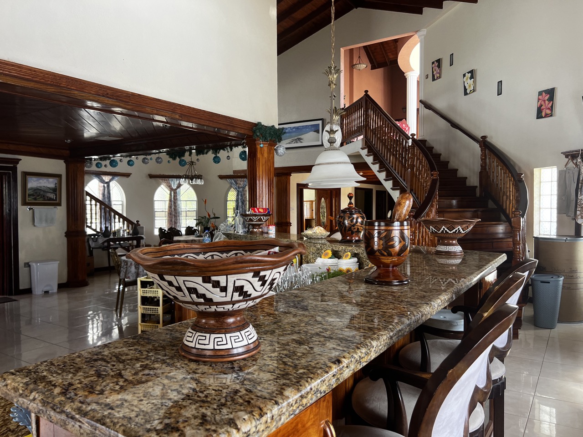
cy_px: 218
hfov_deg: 67.3
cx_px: 292
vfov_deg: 53.1
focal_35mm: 26
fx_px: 438
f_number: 1.5
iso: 100
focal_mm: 5.7
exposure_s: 1/121
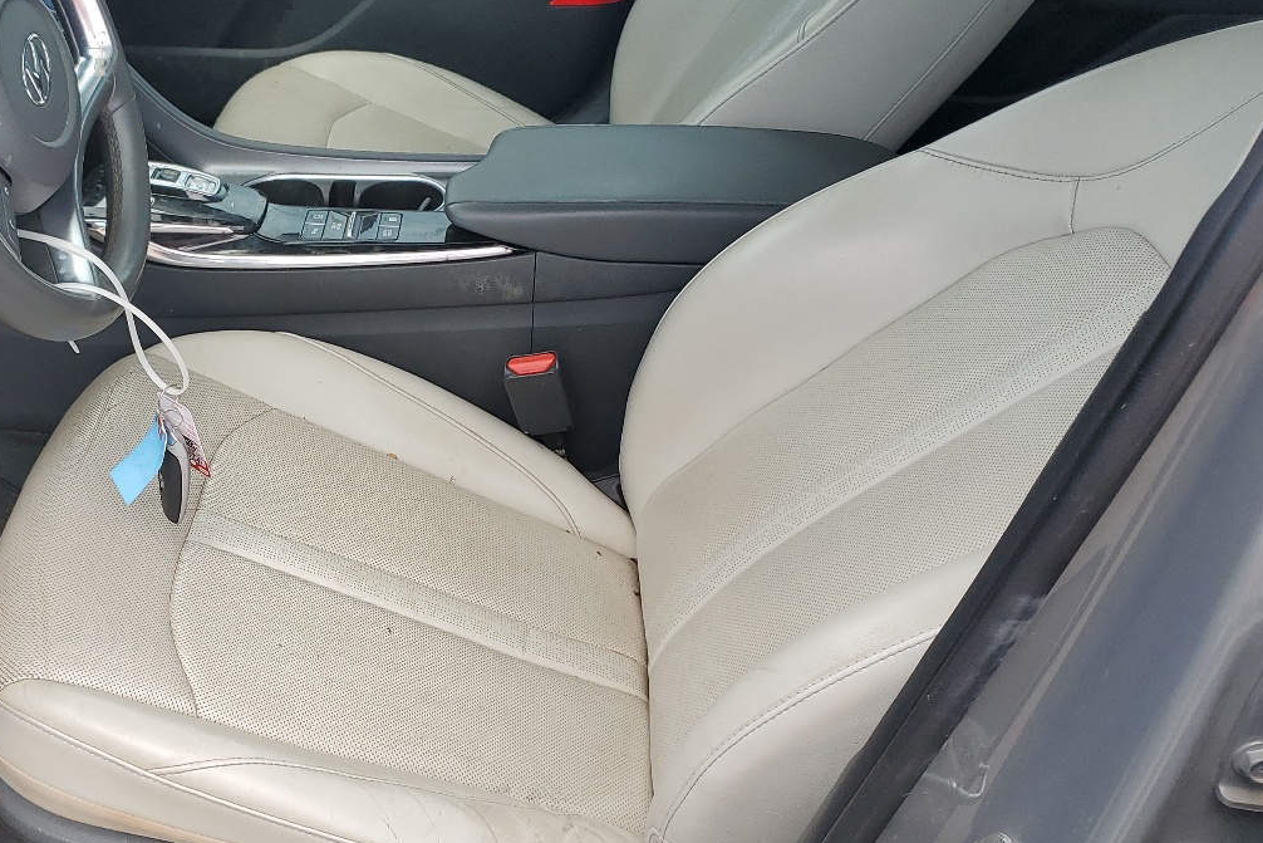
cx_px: 285
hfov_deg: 43.7
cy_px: 423
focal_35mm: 43
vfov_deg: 31.2
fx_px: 1509
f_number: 1.5
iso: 50
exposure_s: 1/625
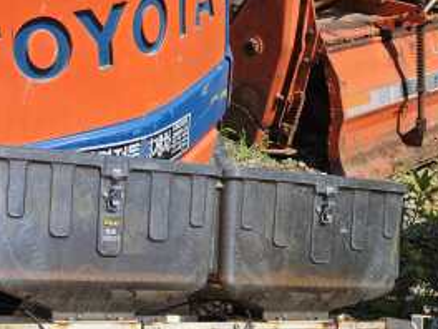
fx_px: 595
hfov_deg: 38.5
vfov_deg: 30.3
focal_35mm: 47
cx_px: 73
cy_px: 255
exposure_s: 1/2192
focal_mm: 5.4
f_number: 1.8
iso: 25
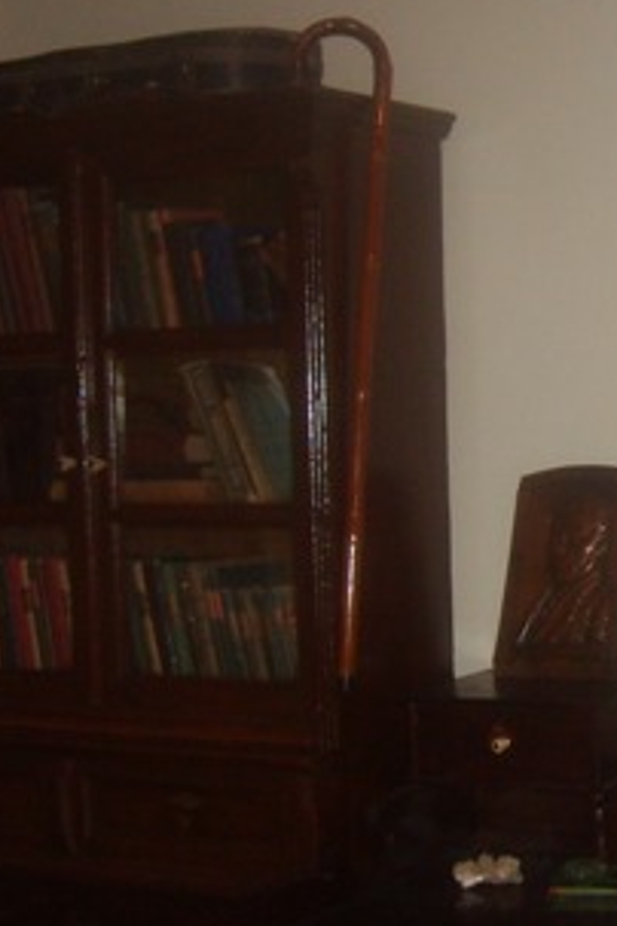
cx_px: 761
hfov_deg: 16.9
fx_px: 1979
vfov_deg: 26.3
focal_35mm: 77
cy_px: 495
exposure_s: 1/45
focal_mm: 5.8
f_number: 2.8
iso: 100
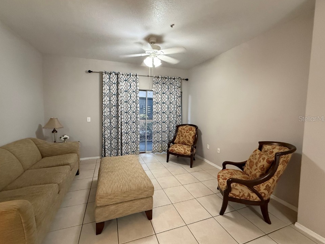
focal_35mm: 15
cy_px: 118
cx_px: 157
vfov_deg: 81.7
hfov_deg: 98.1
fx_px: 141
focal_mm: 2.22
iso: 640
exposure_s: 1/60
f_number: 2.2
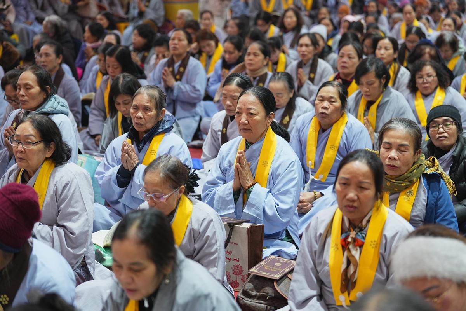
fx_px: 906
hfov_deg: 28.8
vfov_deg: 19.5
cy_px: 156
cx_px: 233
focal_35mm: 70
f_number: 2.8
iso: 2000
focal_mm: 70
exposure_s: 1/100
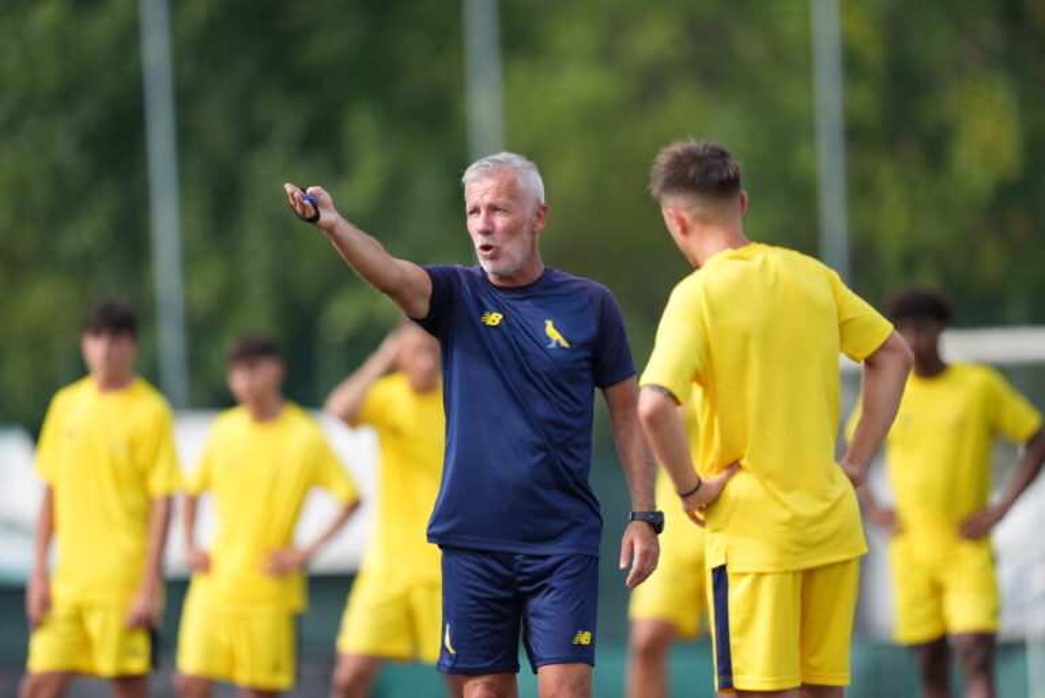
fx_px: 11617
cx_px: 522
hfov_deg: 5.2
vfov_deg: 3.4
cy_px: 349
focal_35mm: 400
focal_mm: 400
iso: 640
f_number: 2.8
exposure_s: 1/4000
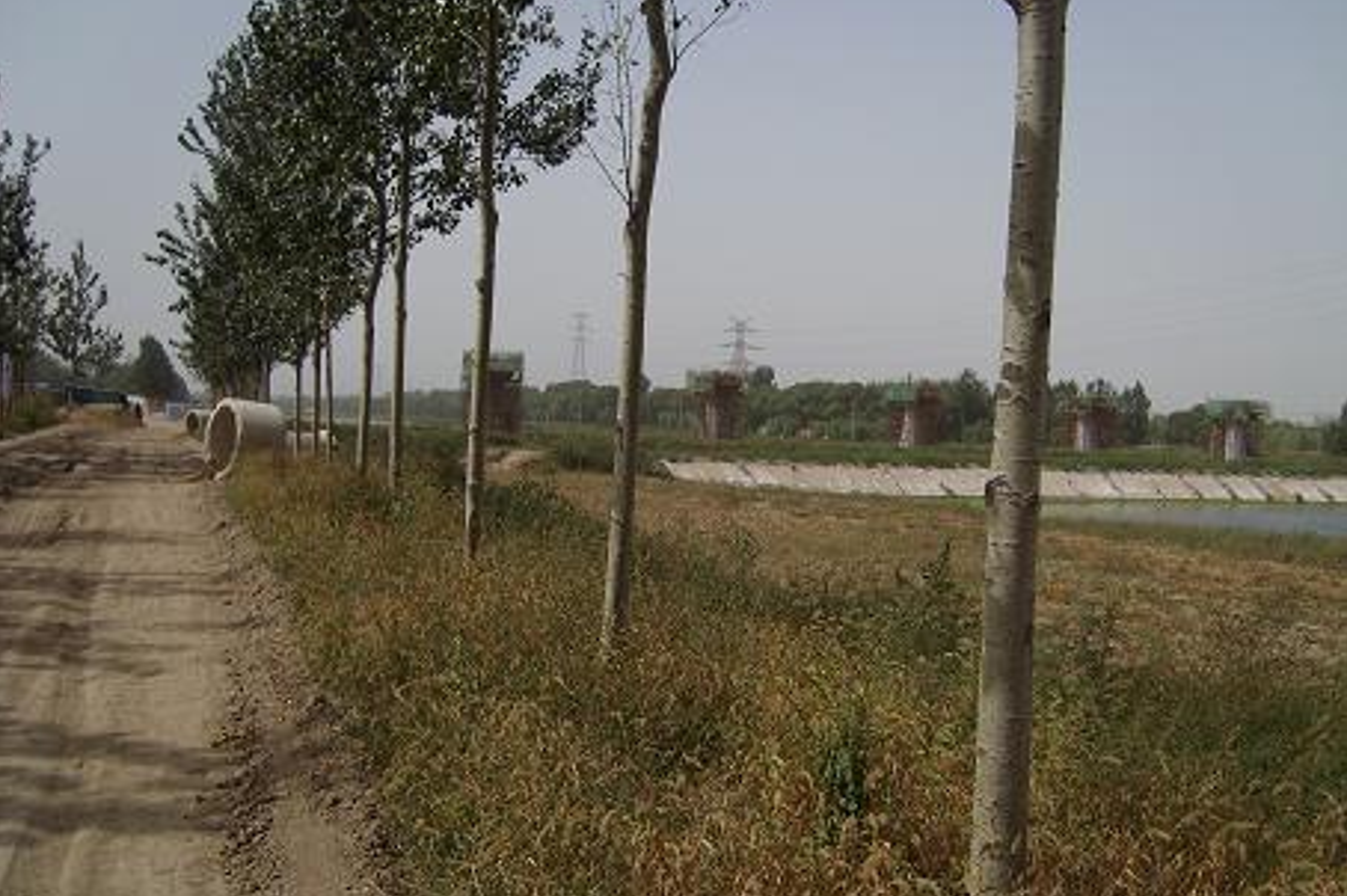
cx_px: 672
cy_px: 478
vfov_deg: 35.9
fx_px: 1383
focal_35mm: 37
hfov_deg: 51.9
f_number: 7.1
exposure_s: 1/544
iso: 50
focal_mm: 5.8
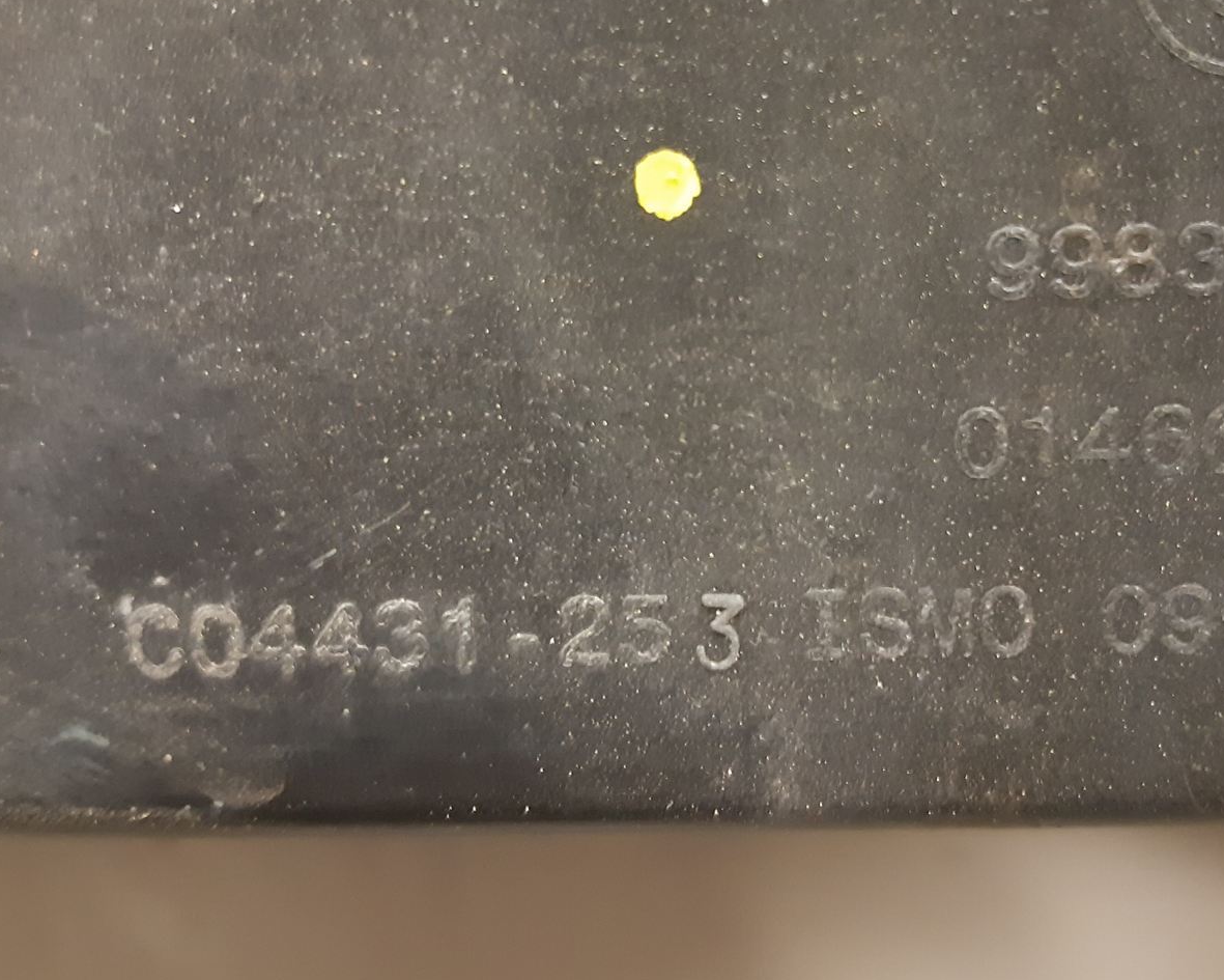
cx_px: 740
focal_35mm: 44
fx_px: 1594
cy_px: 337
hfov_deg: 41.8
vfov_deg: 33.9
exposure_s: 1/25
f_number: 1.7
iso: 500
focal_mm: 3.93
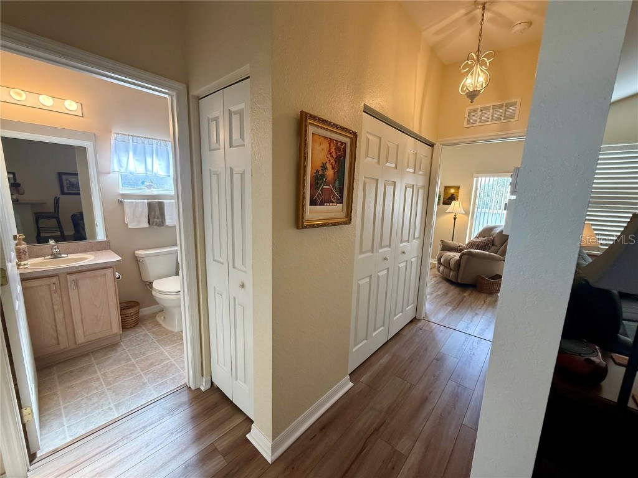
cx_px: 319
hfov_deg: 102.1
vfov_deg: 85.7
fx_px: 258
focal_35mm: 14
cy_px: 239
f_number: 2.2
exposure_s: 1/120
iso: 200
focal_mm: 2.22
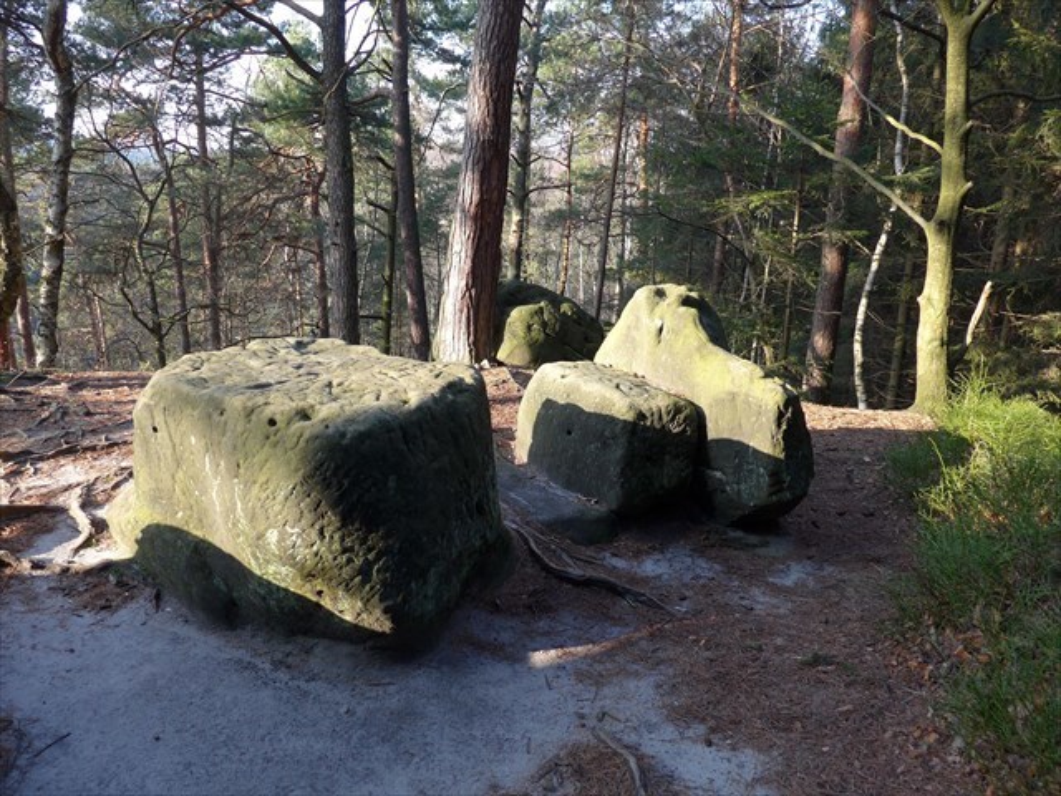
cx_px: 530
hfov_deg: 61.7
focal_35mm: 29
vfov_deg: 48.2
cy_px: 398
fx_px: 889
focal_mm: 6
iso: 80
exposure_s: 1/100
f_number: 2.8
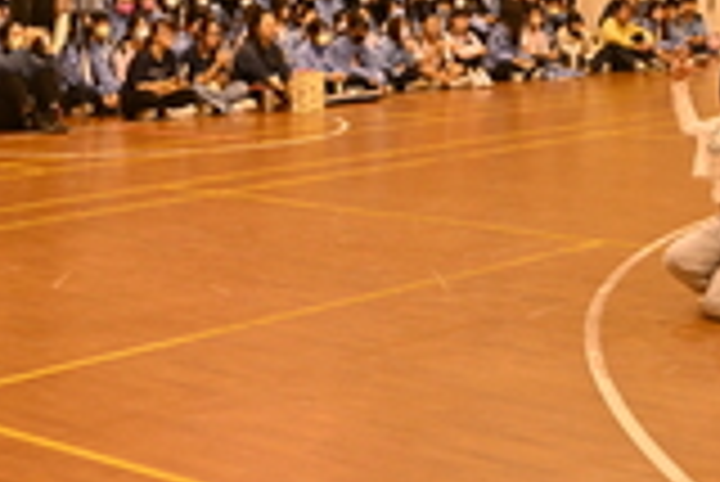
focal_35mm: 90
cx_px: 369
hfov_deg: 22.6
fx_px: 1802
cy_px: -110
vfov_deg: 14.7
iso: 1000
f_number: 4
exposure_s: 1/80
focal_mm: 24
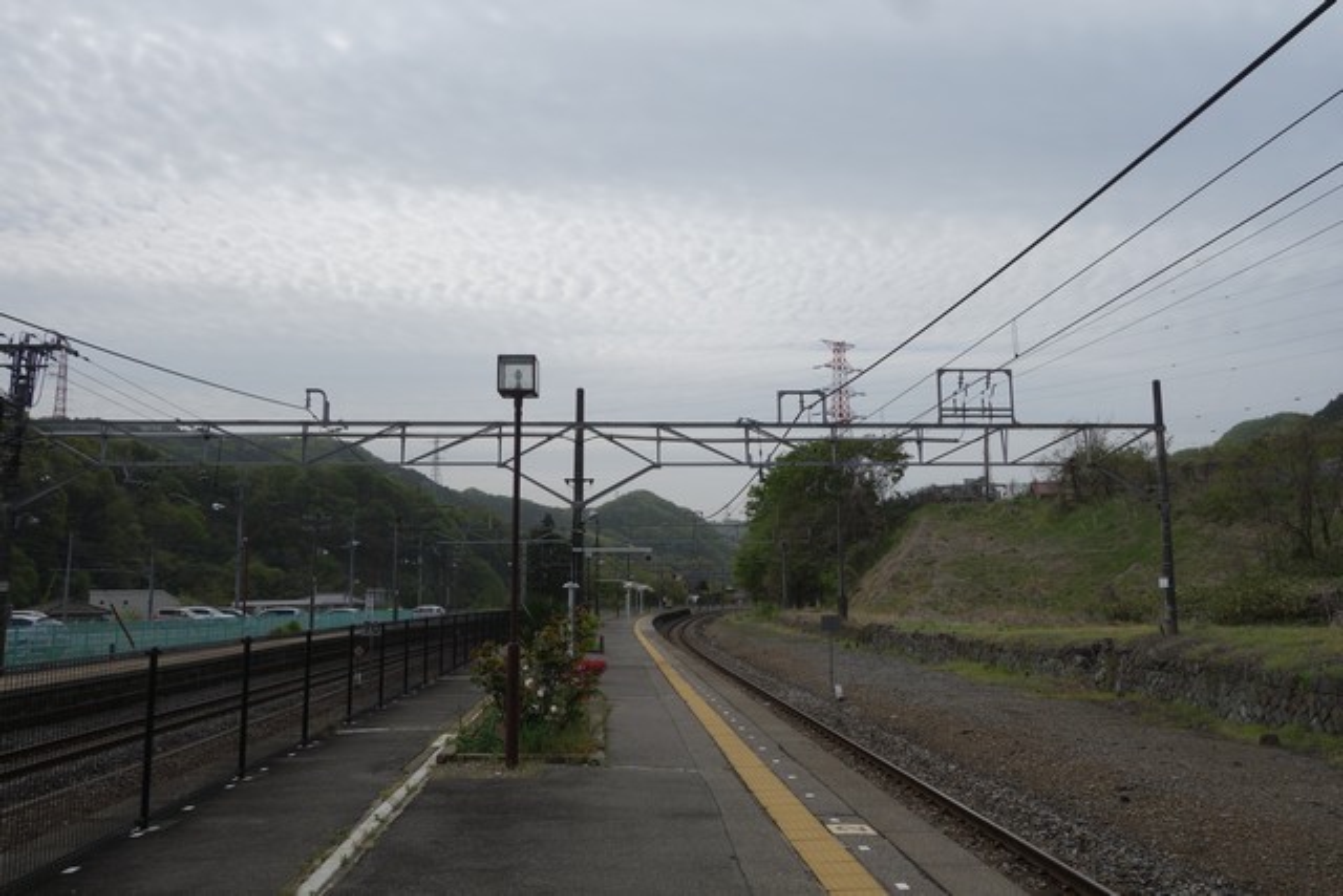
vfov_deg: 46.4
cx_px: 672
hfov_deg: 65.5
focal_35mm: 28
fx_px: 1045
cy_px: 448
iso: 125
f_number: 5.6
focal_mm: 10.4
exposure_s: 1/800
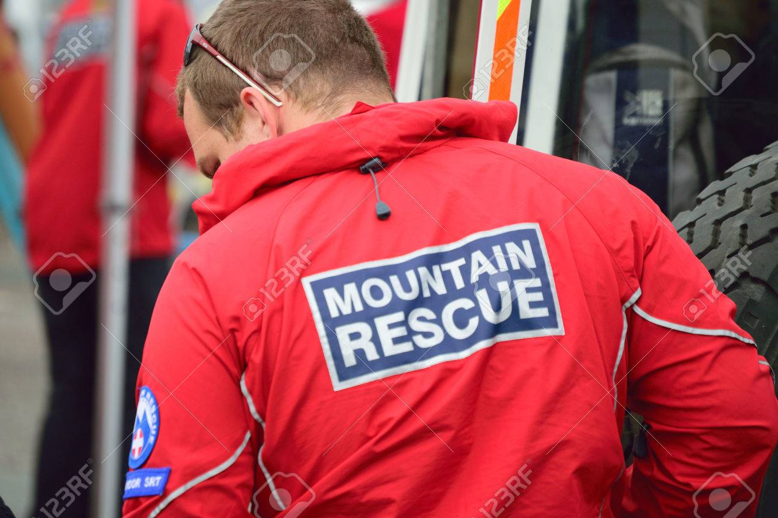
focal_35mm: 300
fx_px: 6481
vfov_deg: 4.6
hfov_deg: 6.9
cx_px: 389
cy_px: 259
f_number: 5.6
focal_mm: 200
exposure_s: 1/640
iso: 400
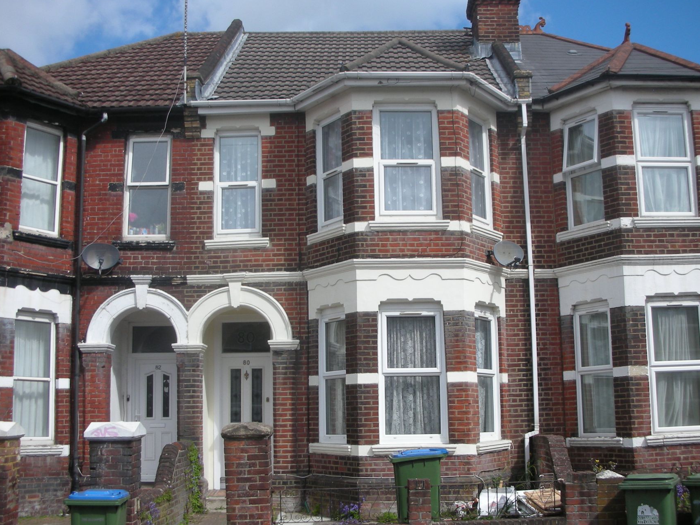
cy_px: 285
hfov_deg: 44.8
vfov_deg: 34.3
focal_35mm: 42
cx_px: 370
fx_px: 849
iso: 50
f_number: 7.9
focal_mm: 5.8
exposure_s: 1/114
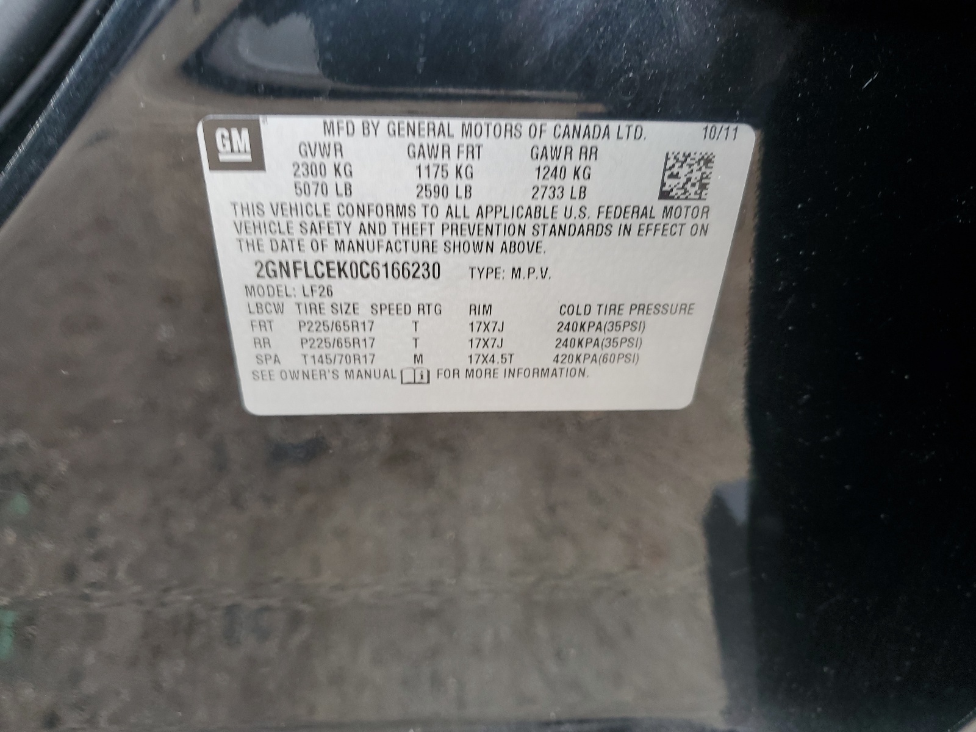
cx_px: 488
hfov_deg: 67.3
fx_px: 733
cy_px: 366
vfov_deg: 53.1
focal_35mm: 26
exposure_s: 1/60.2
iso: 65
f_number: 1.5
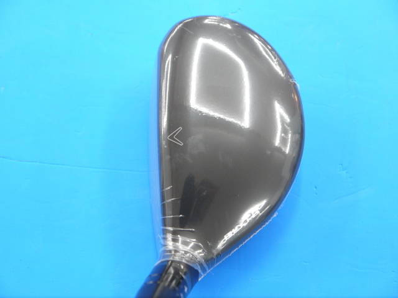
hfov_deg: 29.4
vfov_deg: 22.3
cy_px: 149
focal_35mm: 66
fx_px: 759
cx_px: 199
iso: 640
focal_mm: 33
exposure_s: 1/60
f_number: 5.2
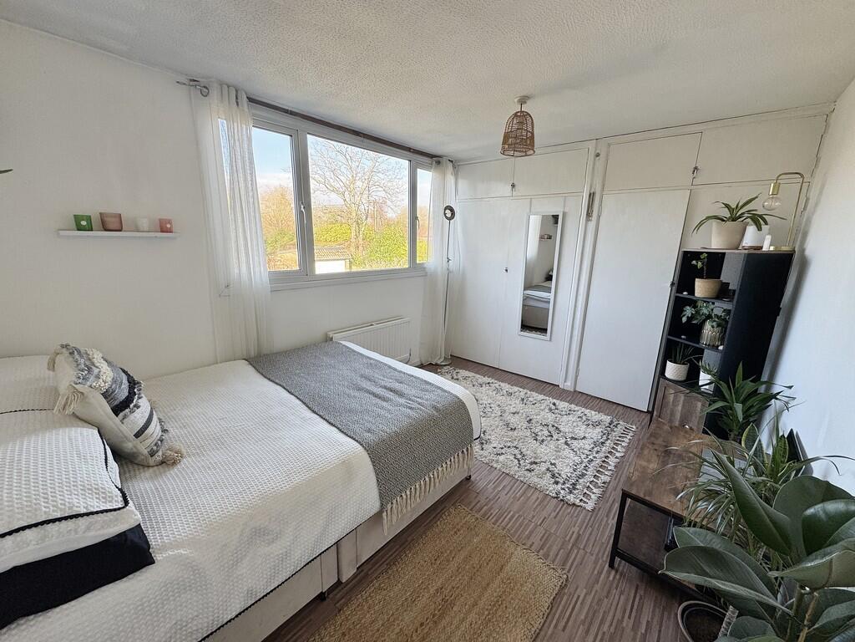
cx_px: 428
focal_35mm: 14
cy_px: 321
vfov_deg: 85.7
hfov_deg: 102.1
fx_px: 346
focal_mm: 2.22
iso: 50
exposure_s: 1/99
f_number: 2.2
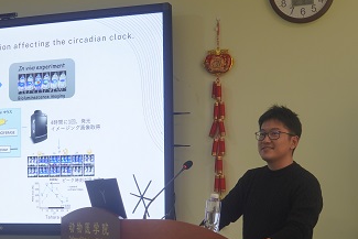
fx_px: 826
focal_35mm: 83
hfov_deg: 24.2
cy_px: 170
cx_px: 93
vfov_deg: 16.4
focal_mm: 30
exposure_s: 1/160
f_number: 4
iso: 640
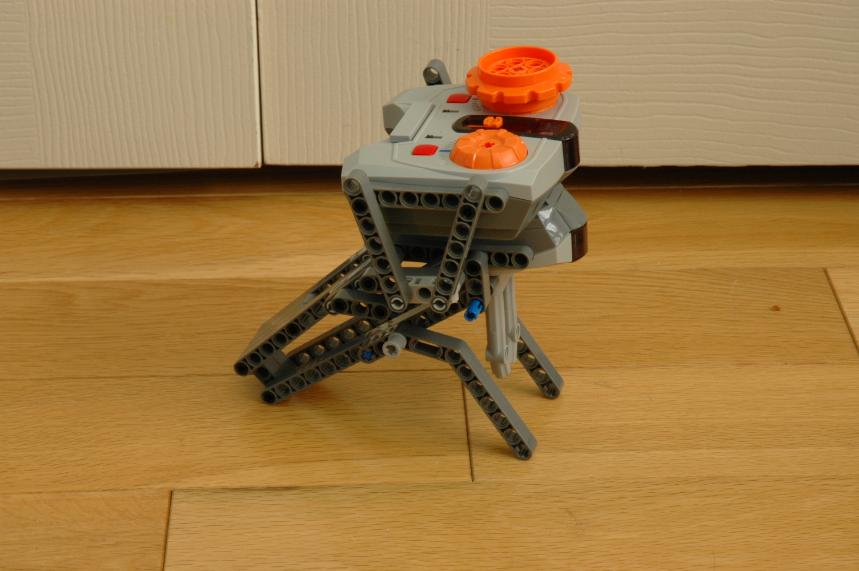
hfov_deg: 19.5
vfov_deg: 13.0
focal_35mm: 105
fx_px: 2503
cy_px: 286
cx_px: 430
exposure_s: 1/3
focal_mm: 70
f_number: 20
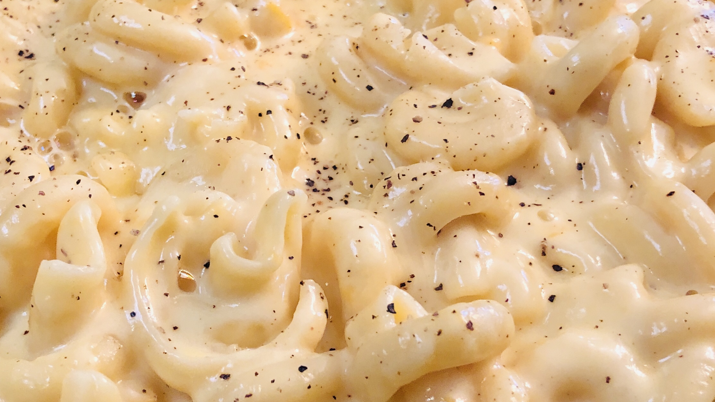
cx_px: 287
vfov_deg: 21.8
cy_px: 242
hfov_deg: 37.7
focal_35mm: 55
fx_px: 1043
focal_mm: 4
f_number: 1.8
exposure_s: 1/15
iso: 64
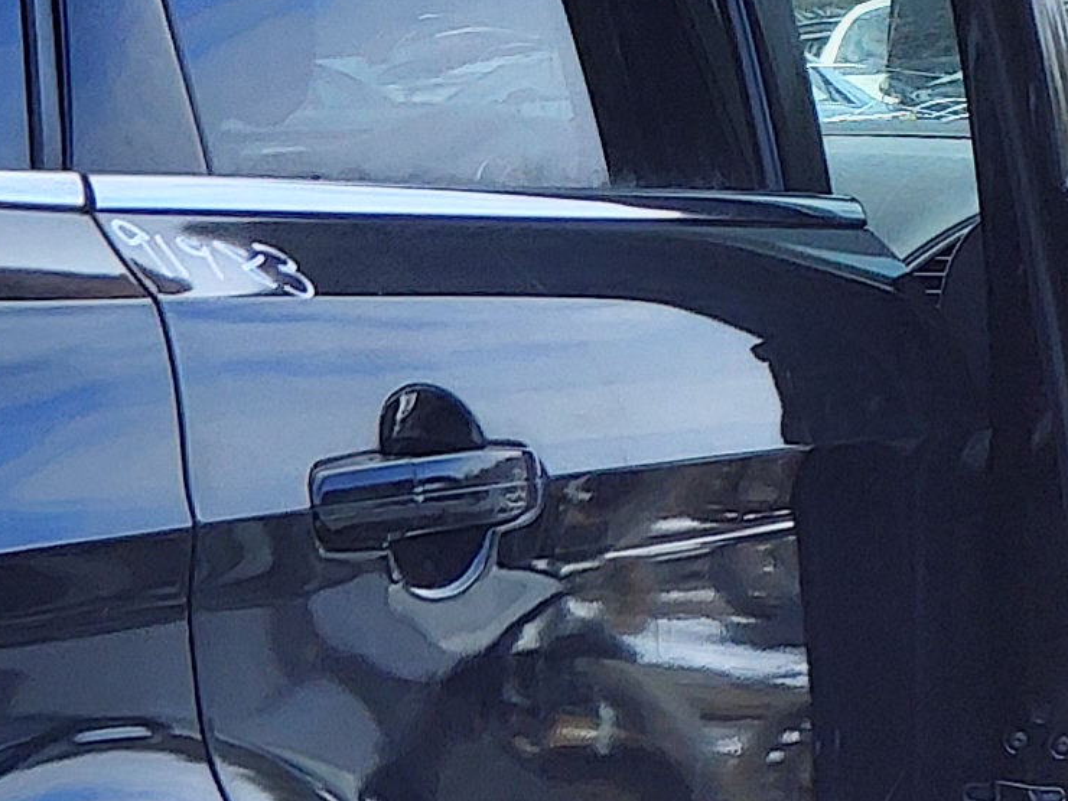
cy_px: 1155
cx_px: -964
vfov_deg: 10.0
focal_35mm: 145
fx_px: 4474
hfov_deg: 12.3
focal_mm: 3.58
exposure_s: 1/286
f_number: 1.9
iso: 40
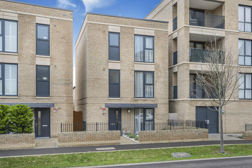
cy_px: 84
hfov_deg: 58.0
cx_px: 126
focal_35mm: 32
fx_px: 228
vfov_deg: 40.5
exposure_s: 1/125
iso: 800
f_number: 8
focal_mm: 32.5
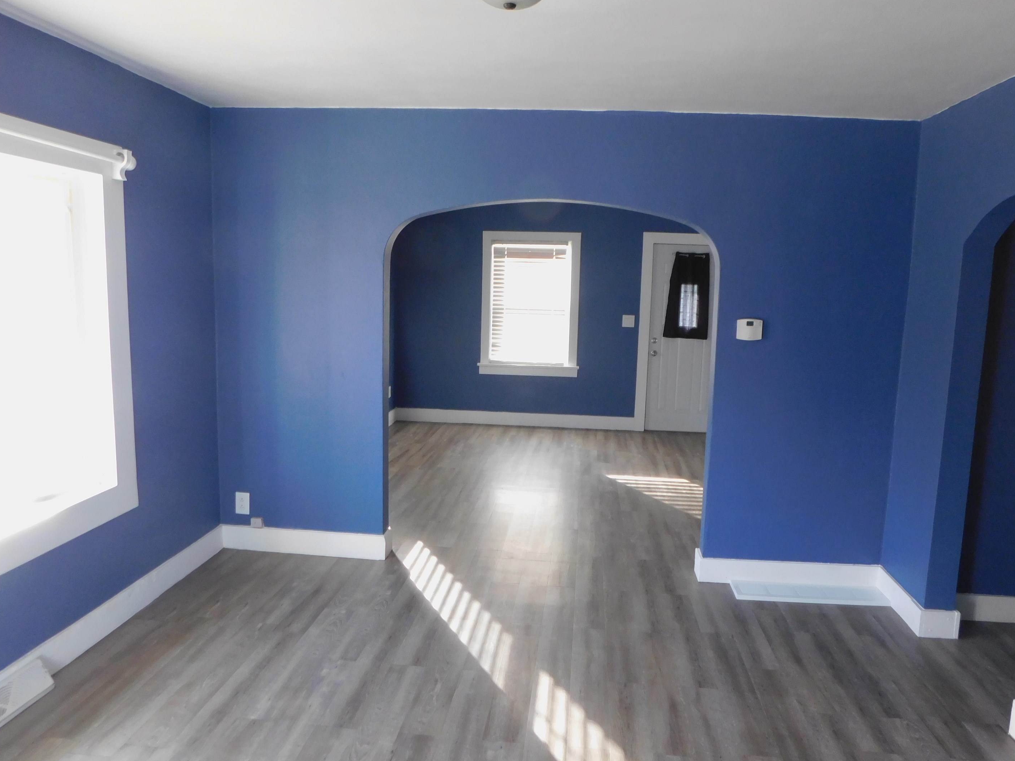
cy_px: 381
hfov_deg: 69.4
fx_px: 733
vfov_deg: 54.9
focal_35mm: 25
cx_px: 524
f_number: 3
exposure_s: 1/30
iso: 250
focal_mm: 4
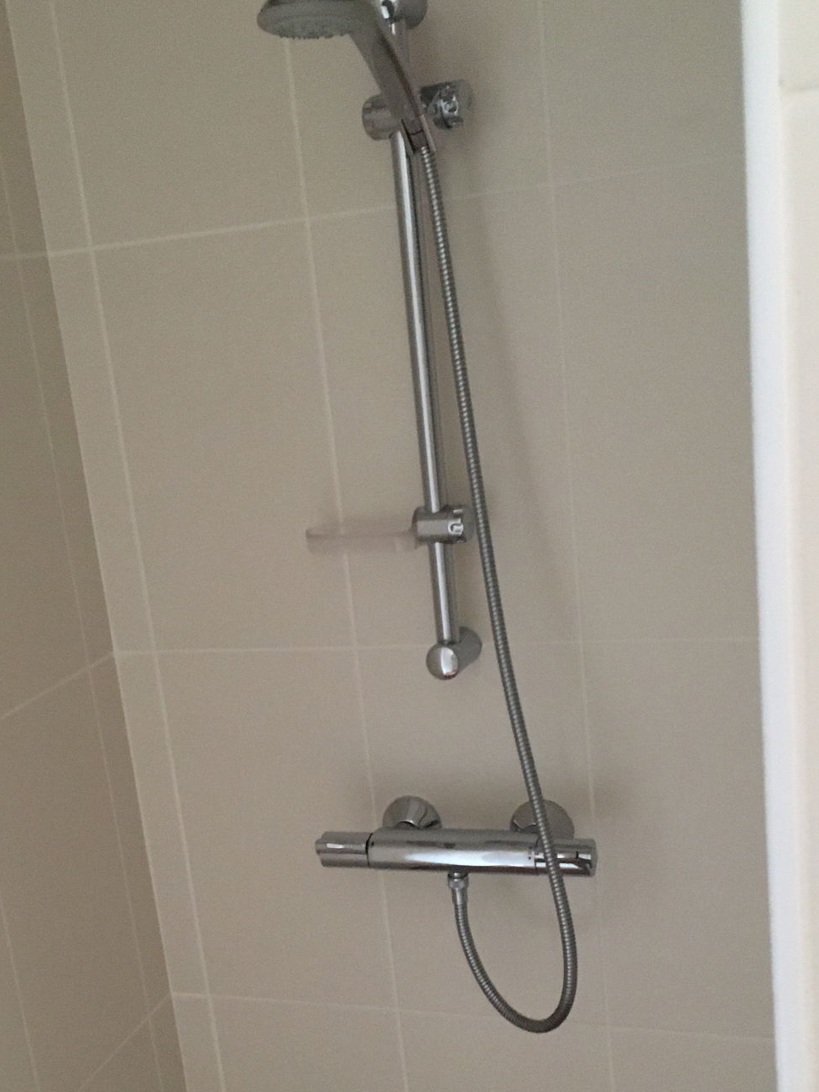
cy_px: 742
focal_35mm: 48
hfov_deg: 30.1
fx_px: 1514
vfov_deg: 39.1
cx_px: 296
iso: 250
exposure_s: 1/17
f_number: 2.2
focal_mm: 4.15
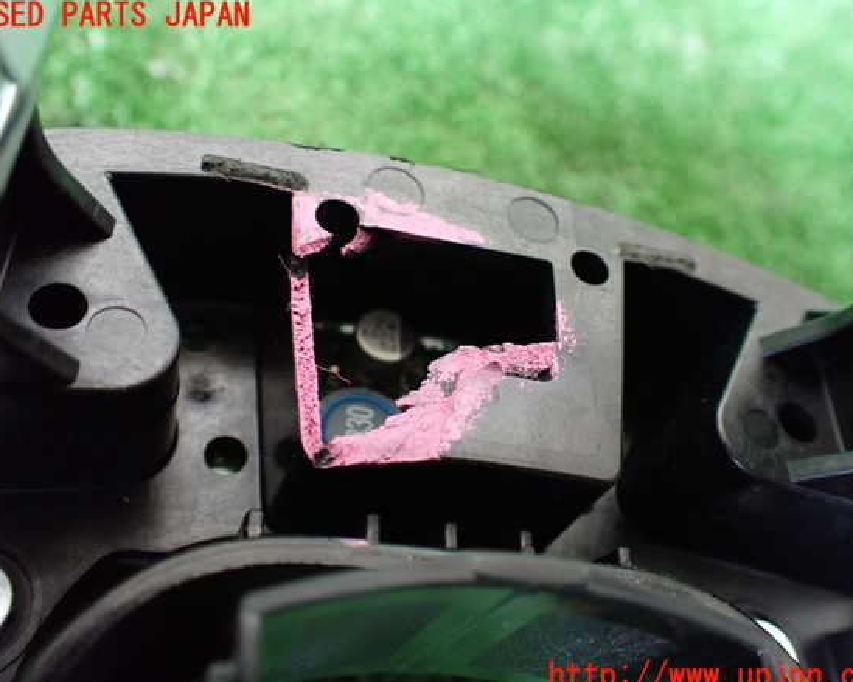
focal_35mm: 32
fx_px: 808
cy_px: 346
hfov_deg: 55.7
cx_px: 433
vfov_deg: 45.8
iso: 800
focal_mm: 5.4
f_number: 2.3
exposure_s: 1/40
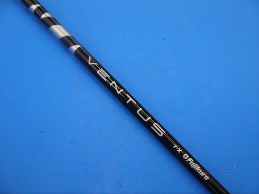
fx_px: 464
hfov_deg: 31.2
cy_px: 97
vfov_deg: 23.7
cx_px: 130
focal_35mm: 62
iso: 160
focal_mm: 31
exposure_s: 1/60
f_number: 5
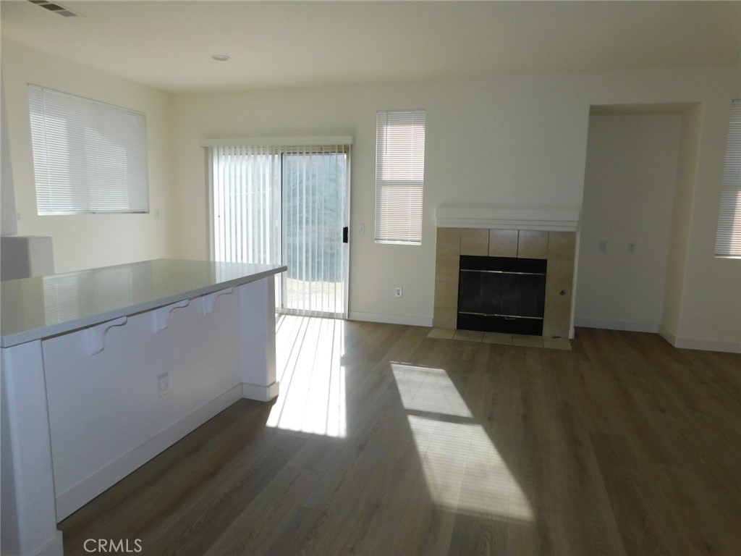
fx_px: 492
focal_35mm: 23
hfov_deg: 73.9
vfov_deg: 58.9
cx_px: 370
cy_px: 278
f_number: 3
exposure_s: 1/320
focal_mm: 4
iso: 125
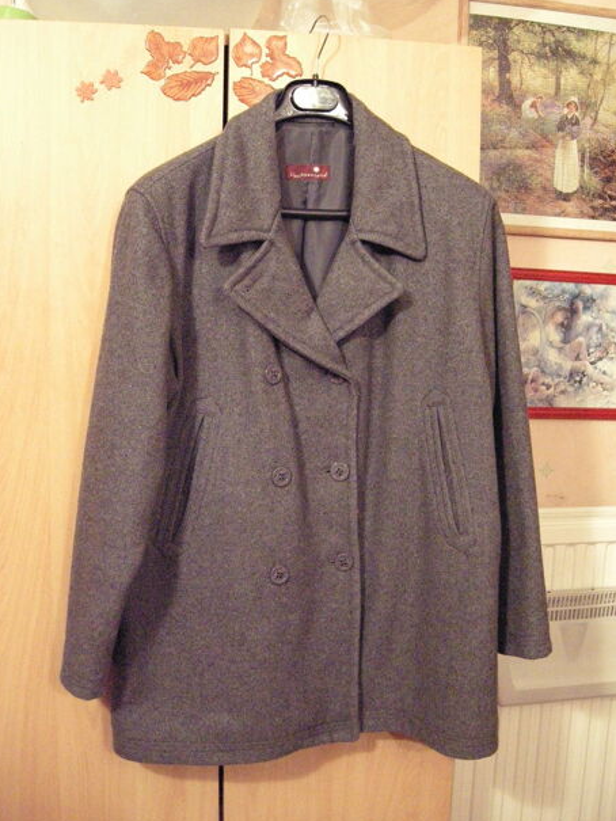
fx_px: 878
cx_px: 316
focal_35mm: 37
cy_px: 404
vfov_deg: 50.1
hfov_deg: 38.7
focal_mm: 7.5
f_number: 2.7
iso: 1600
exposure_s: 1/8.2
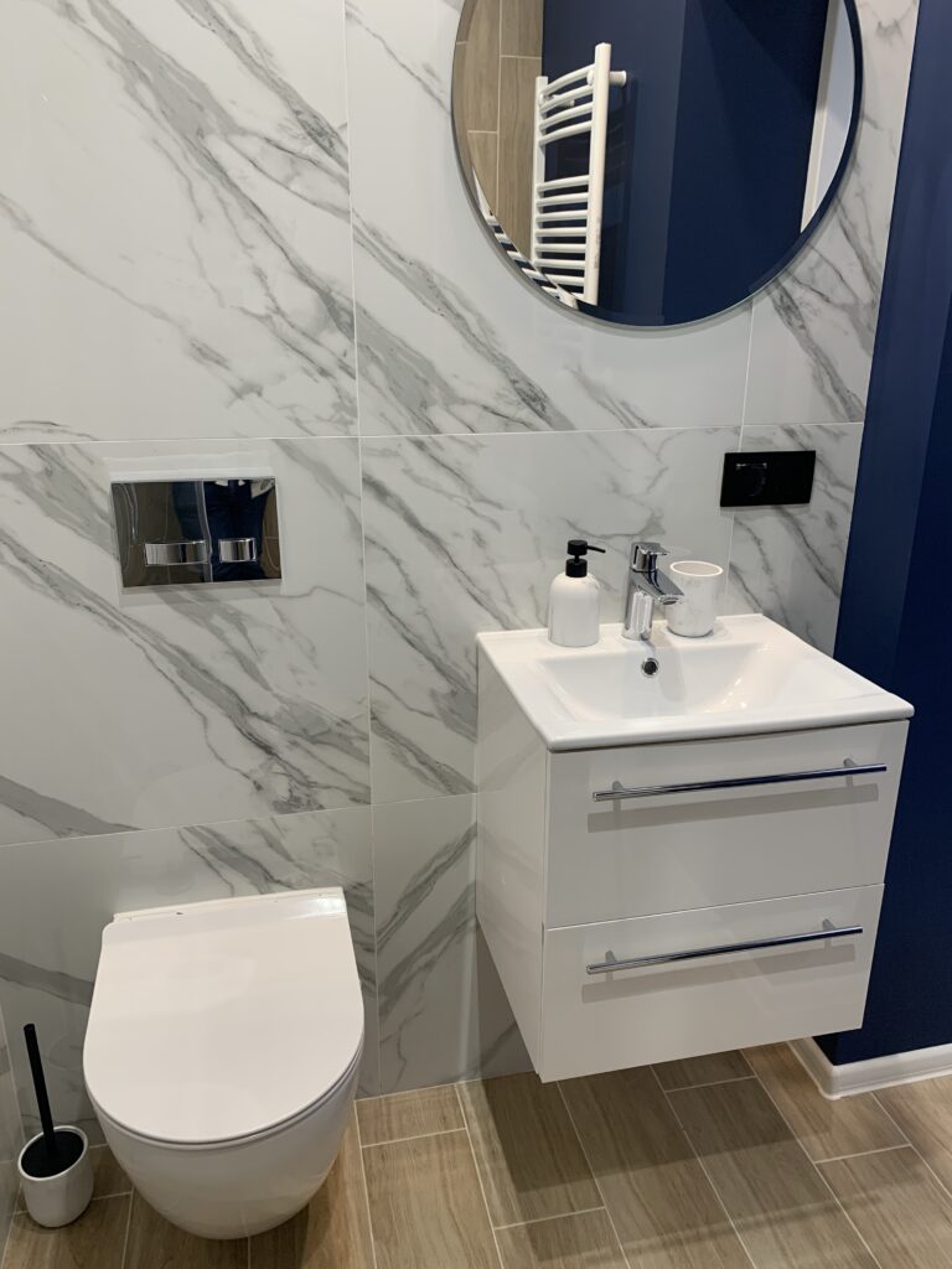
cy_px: 634
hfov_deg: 53.1
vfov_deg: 67.3
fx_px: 953
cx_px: 476
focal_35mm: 26
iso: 80
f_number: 1.8
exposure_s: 1/50
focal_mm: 4.25
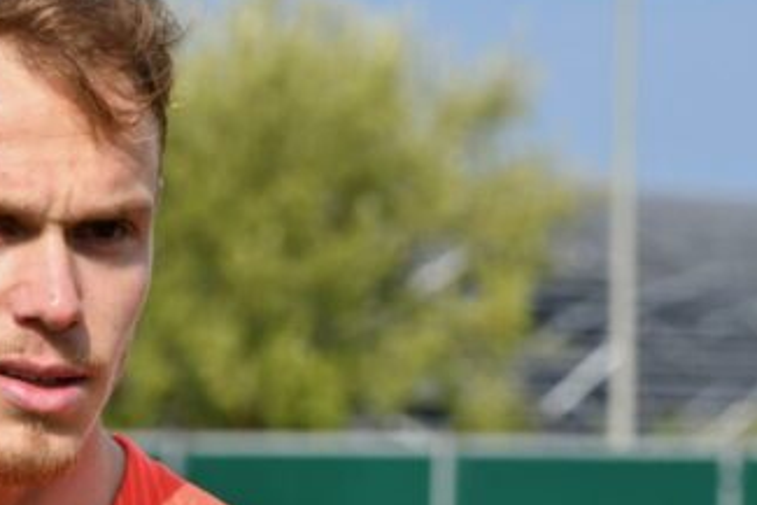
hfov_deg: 4.2
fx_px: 10371
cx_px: 101
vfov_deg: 2.8
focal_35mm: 493
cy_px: 382
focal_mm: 170
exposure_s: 1/800
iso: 500
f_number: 14
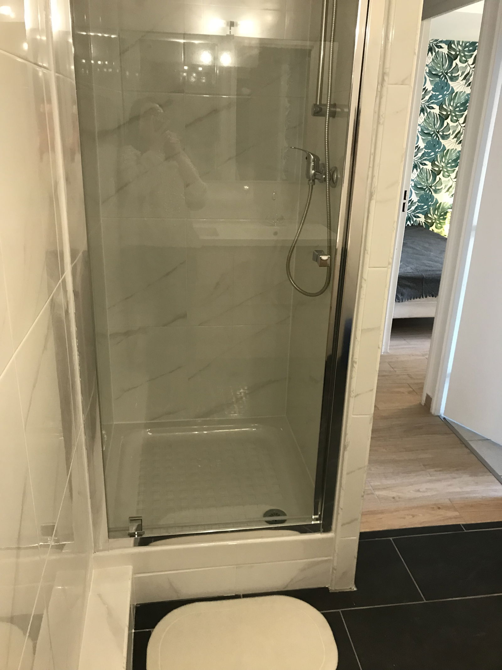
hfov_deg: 49.7
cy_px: 335
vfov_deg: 63.4
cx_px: 251
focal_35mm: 28
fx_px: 541
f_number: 1.8
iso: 64
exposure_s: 1/17
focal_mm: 3.99
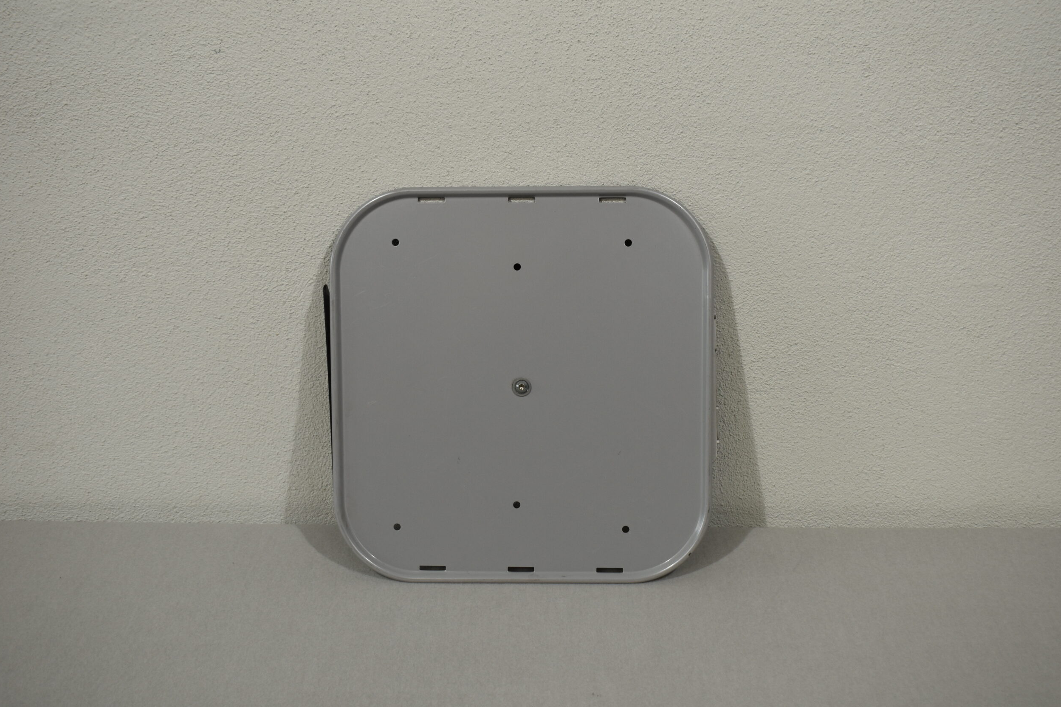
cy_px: 353
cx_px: 532
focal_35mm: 42
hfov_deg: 46.9
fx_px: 1223
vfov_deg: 32.2
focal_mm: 27
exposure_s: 1/125
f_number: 5.6
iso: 280
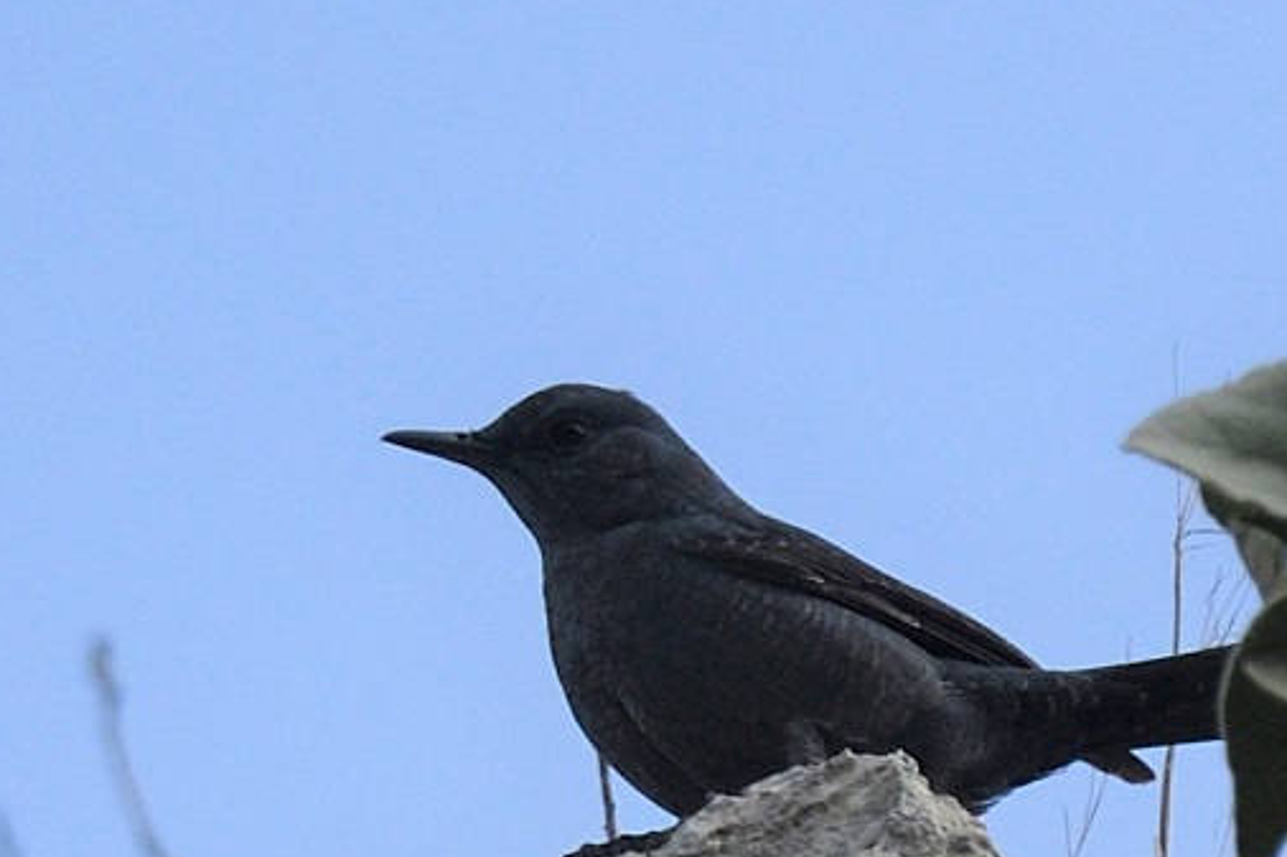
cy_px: 473
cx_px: 715
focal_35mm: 1307
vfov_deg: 1.1
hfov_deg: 1.6
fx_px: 46707
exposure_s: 1/1600
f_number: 5.6
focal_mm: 420
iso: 320
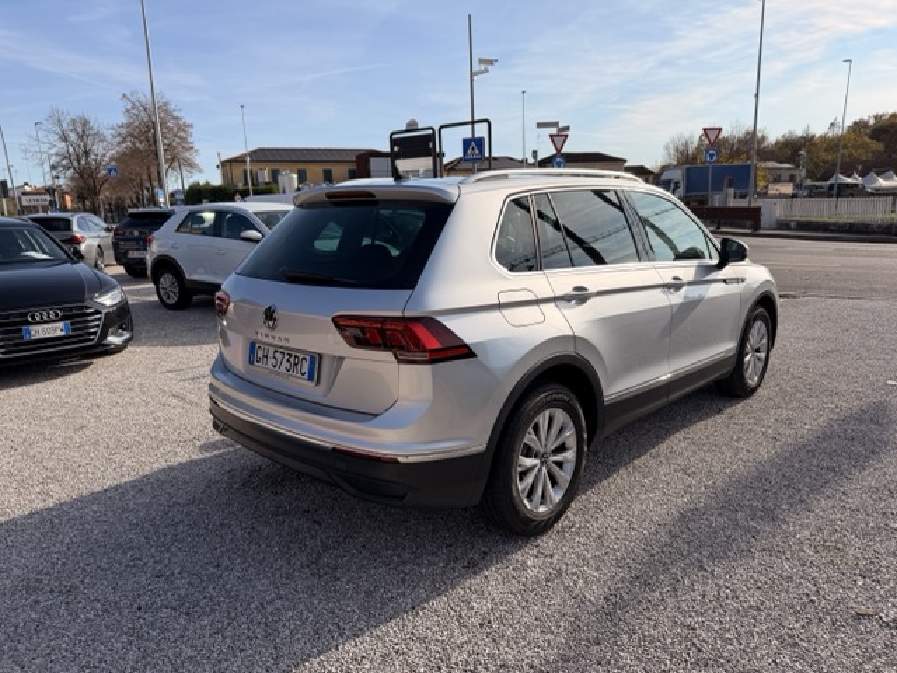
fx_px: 622
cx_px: 448
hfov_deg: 71.6
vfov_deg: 56.8
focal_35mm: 24
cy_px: 336
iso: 100
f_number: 1.78
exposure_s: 1/6711
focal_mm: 6.76
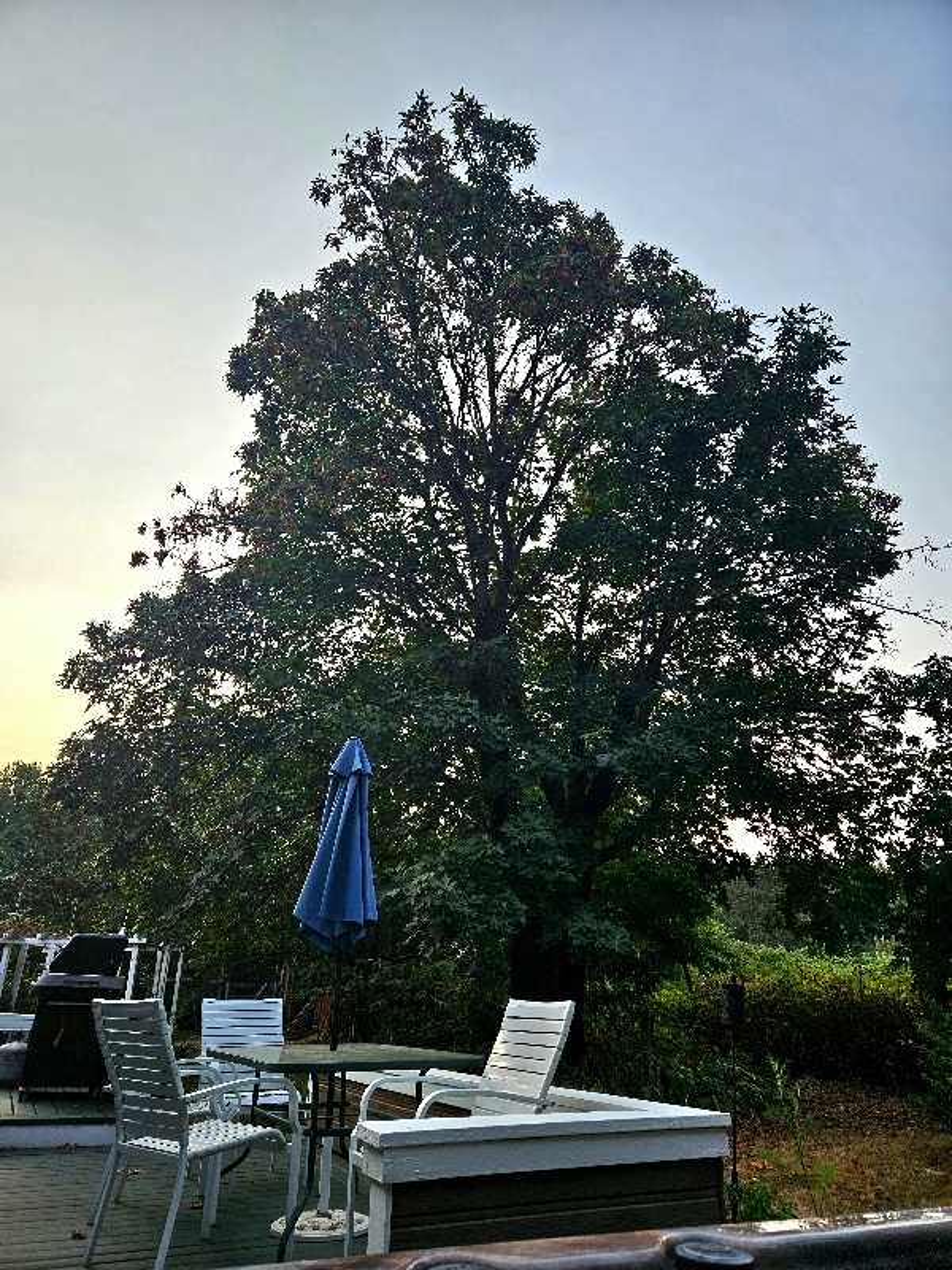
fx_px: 843
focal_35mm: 23
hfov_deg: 58.9
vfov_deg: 73.9
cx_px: 476
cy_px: 635
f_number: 1.8
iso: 25
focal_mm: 5.4
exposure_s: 1/278
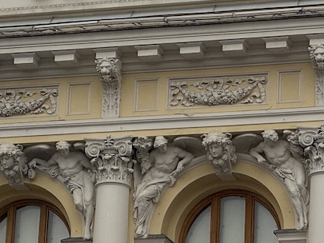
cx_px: 236
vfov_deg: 6.5
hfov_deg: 8.7
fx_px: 2135
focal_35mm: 228
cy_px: -26
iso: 50
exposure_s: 1/100
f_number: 2.8
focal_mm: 9
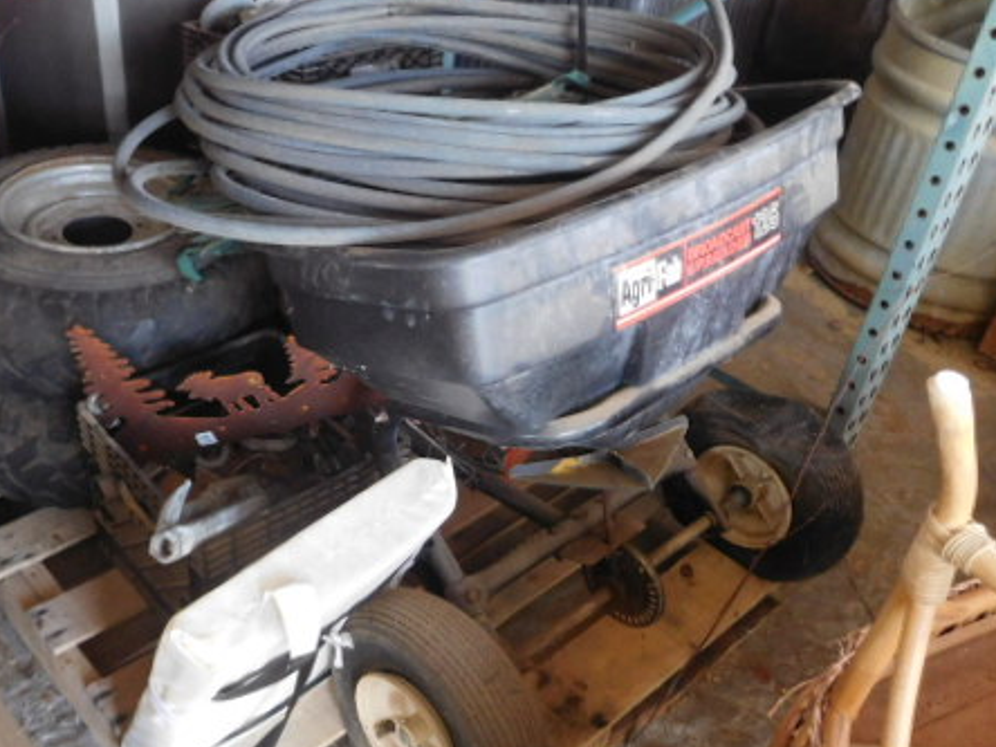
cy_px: 433
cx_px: 372
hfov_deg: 50.8
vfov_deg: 39.6
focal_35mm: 36
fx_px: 1036
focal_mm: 4.5
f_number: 3.4
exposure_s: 1/30
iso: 360
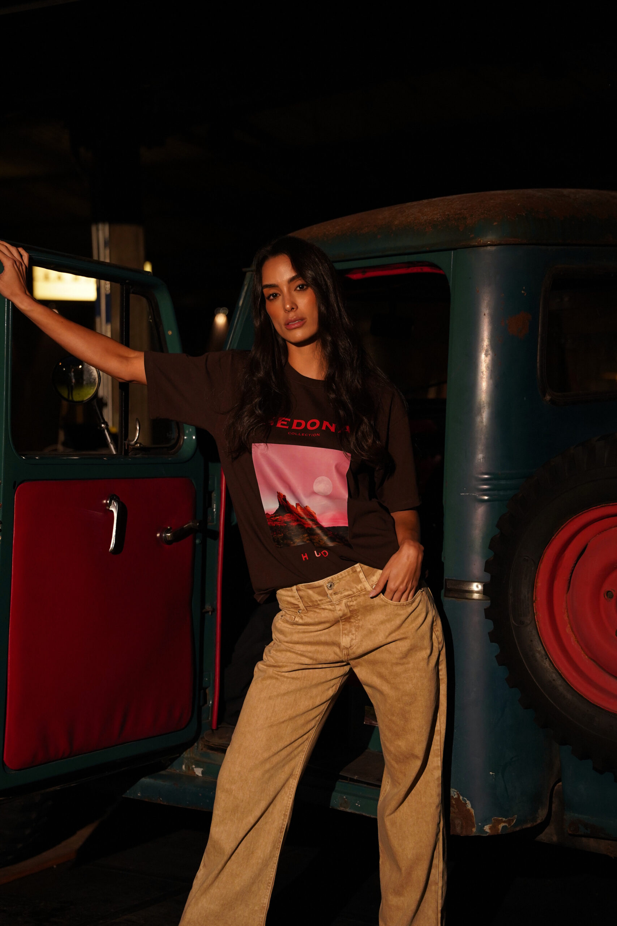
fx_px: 1799
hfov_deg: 19.5
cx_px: 308
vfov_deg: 28.8
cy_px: 463
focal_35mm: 70
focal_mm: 70
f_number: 2.8
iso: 1250
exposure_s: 1/160
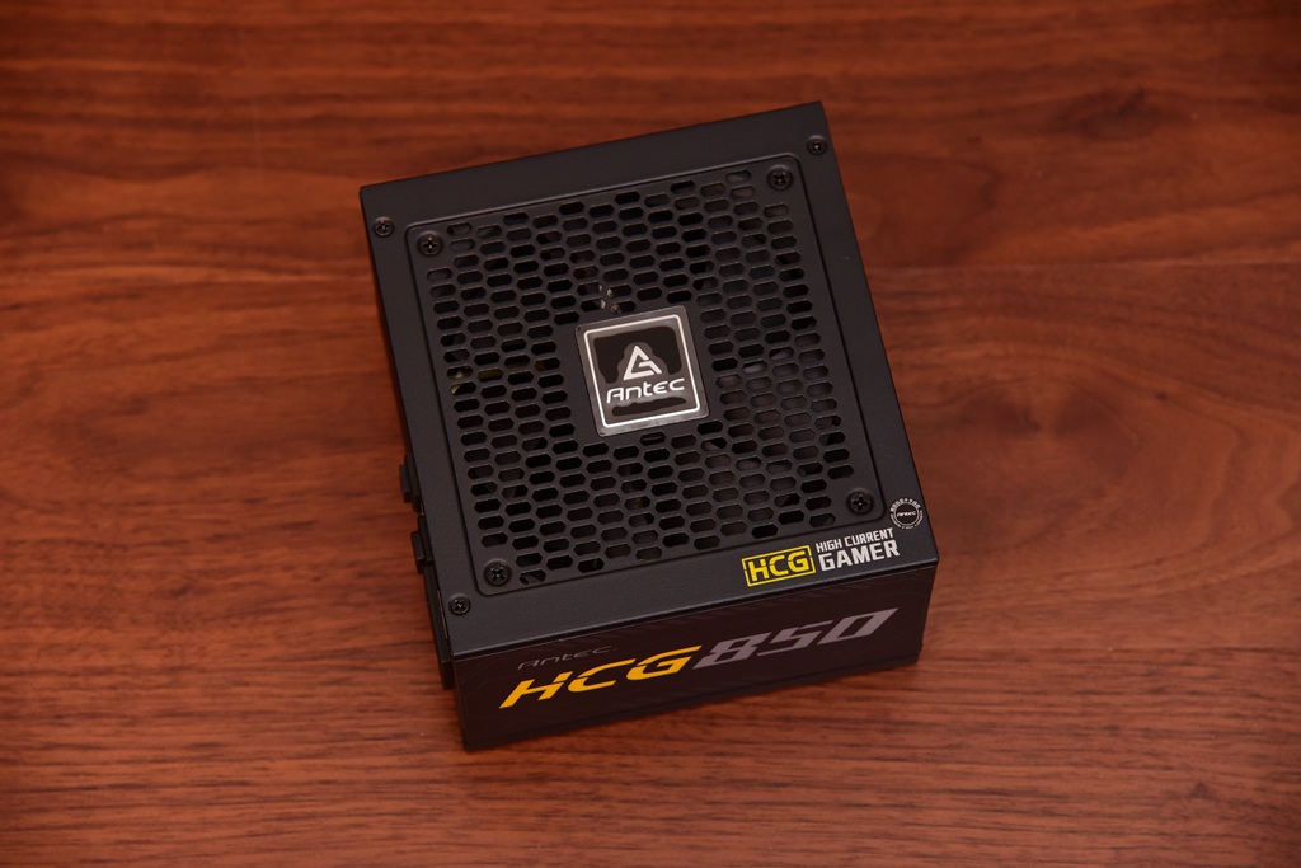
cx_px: 650
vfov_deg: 13.0
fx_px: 3795
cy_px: 434
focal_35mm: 105
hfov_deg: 19.5
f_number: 5.6
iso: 1600
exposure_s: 1/60
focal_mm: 105
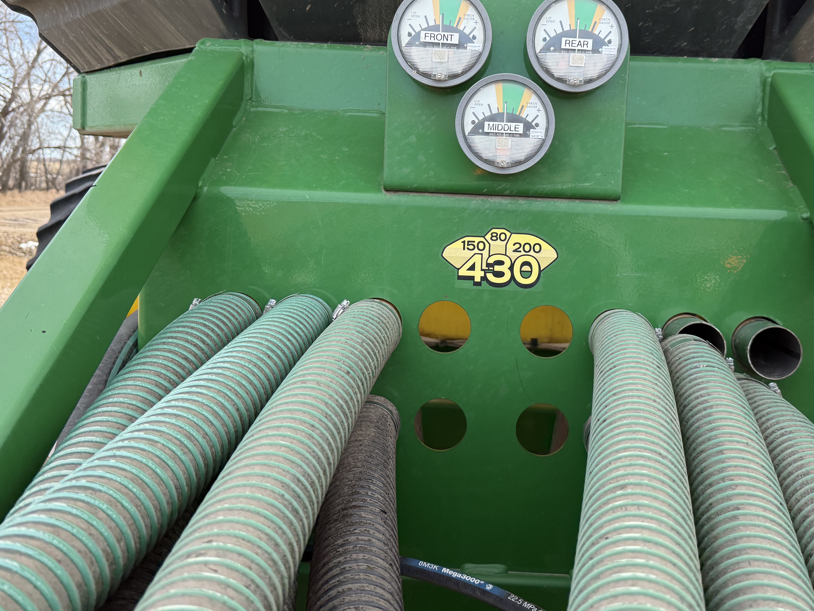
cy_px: 233
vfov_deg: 42.7
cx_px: 477
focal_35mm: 33
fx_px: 776
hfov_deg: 55.0
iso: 100
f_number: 1.78
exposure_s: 1/1437
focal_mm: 6.76
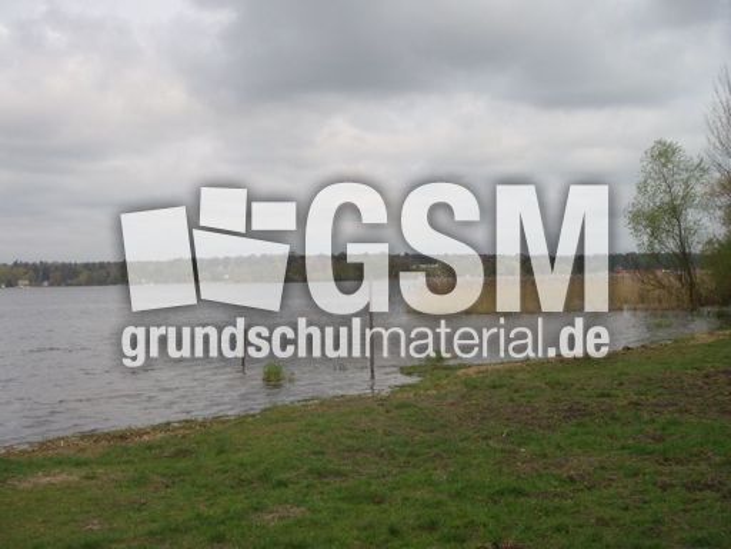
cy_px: 274
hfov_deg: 36.2
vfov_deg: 27.5
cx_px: 366
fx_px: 1119
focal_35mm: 53
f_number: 6
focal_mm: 8.9
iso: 64
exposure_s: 1/417
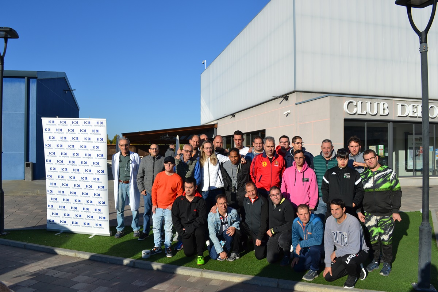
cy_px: 146
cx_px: 219
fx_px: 328
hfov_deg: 67.4
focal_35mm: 27
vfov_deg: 47.9
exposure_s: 1/320
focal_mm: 18
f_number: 9
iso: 100
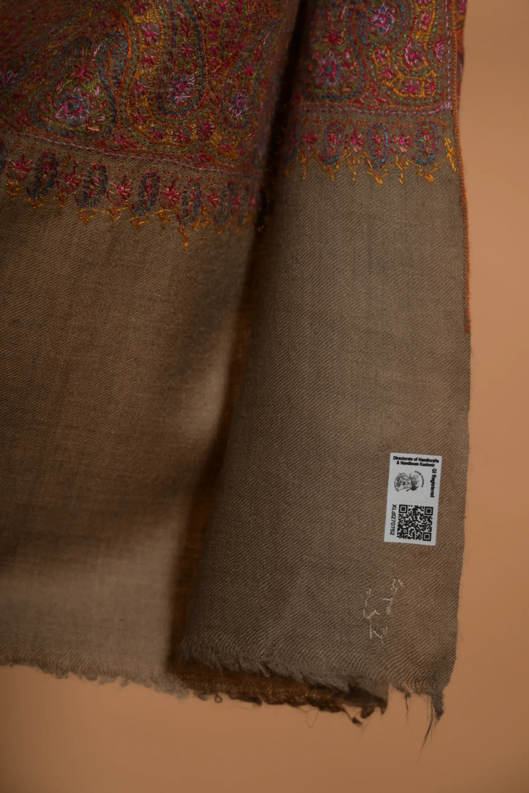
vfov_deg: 27.0
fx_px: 1653
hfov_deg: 18.2
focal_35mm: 75
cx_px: 264
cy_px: 396
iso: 125
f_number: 6.3
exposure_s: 1/200
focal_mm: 75
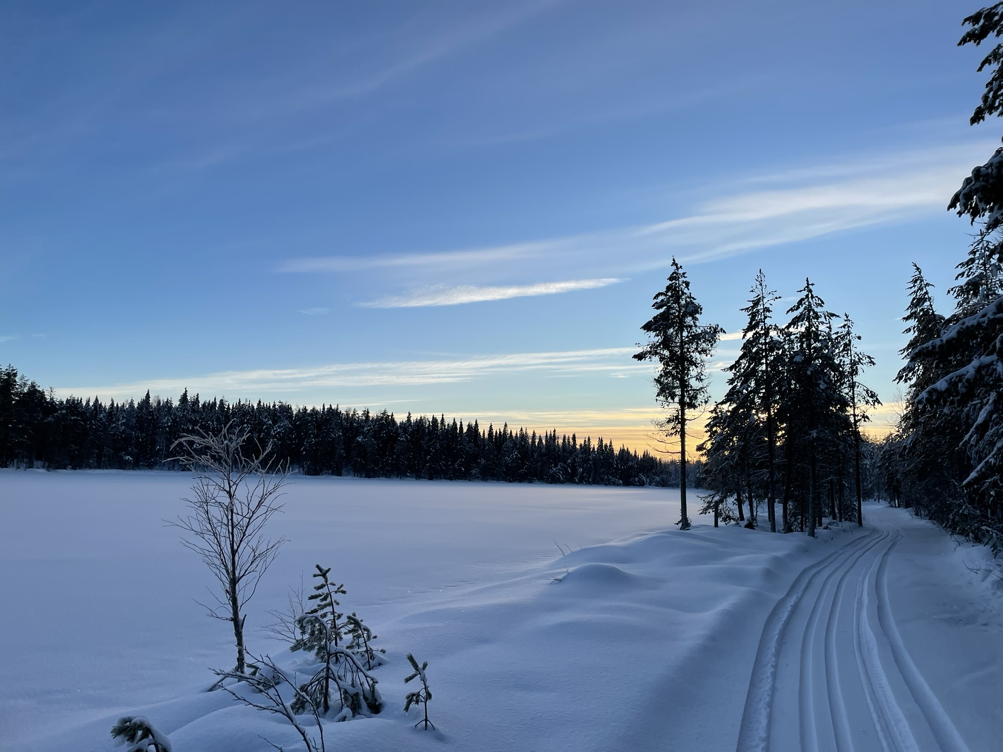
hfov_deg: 67.3
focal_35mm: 26
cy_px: 376
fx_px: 753
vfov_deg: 53.1
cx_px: 502
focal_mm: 4.2
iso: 32
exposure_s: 1/2681
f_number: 1.6
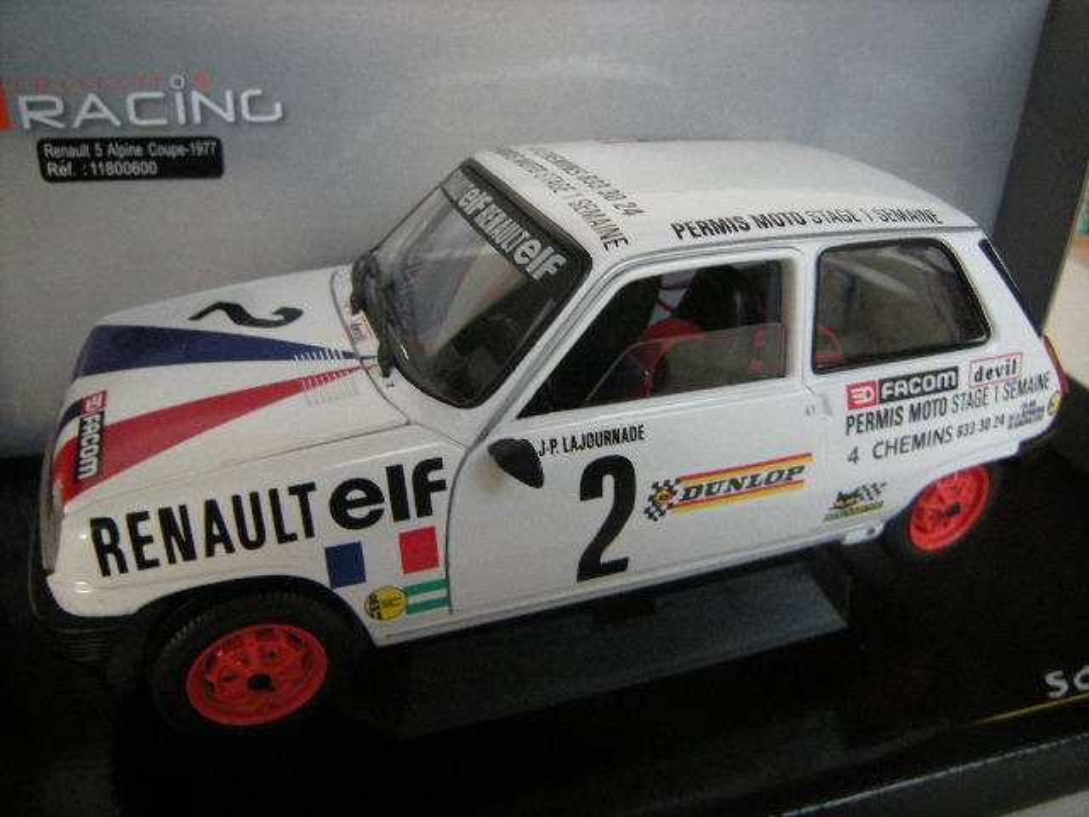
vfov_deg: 49.7
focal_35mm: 28
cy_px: 408
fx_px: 881
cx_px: 544
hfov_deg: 63.4
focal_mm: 4.7
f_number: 2.8
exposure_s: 1/56.6
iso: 367
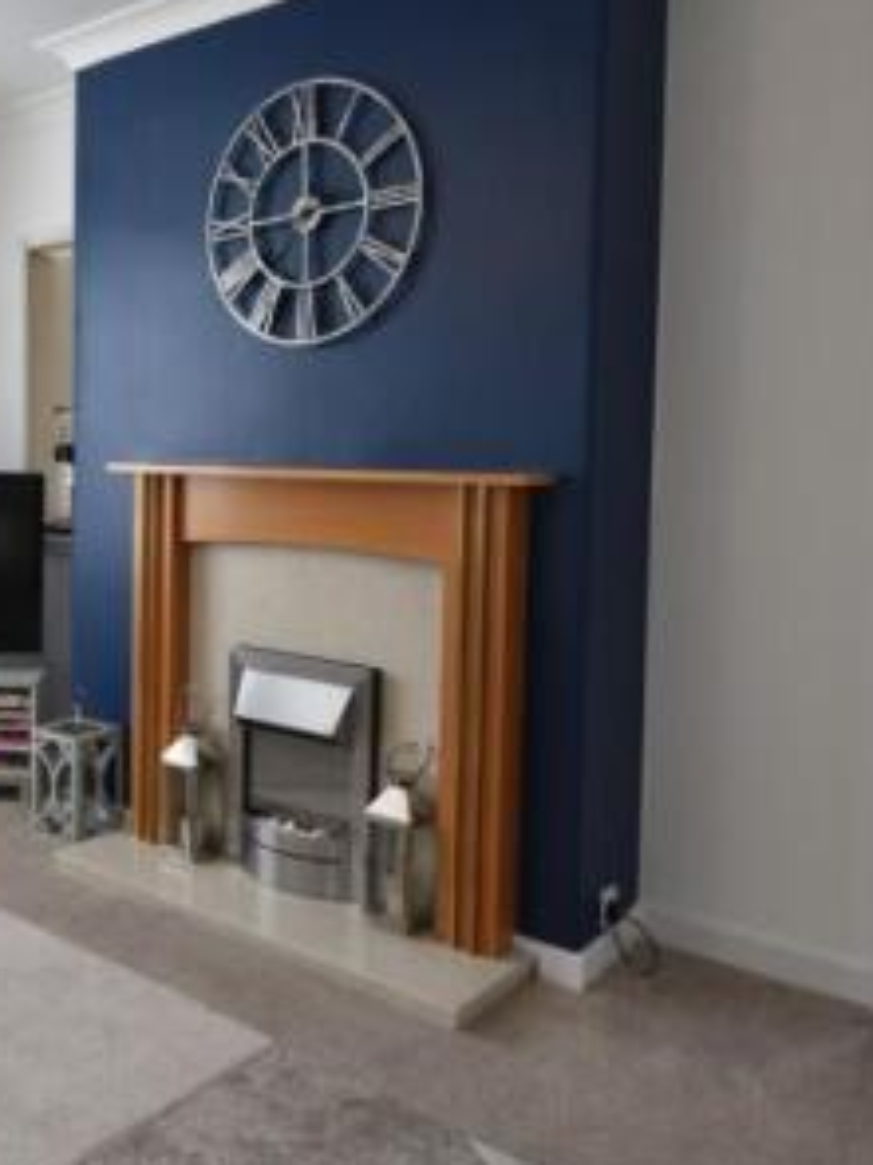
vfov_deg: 56.4
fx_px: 1077
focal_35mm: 32
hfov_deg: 42.0
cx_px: 164
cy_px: 472
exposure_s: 1/40
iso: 100
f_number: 5
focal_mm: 10
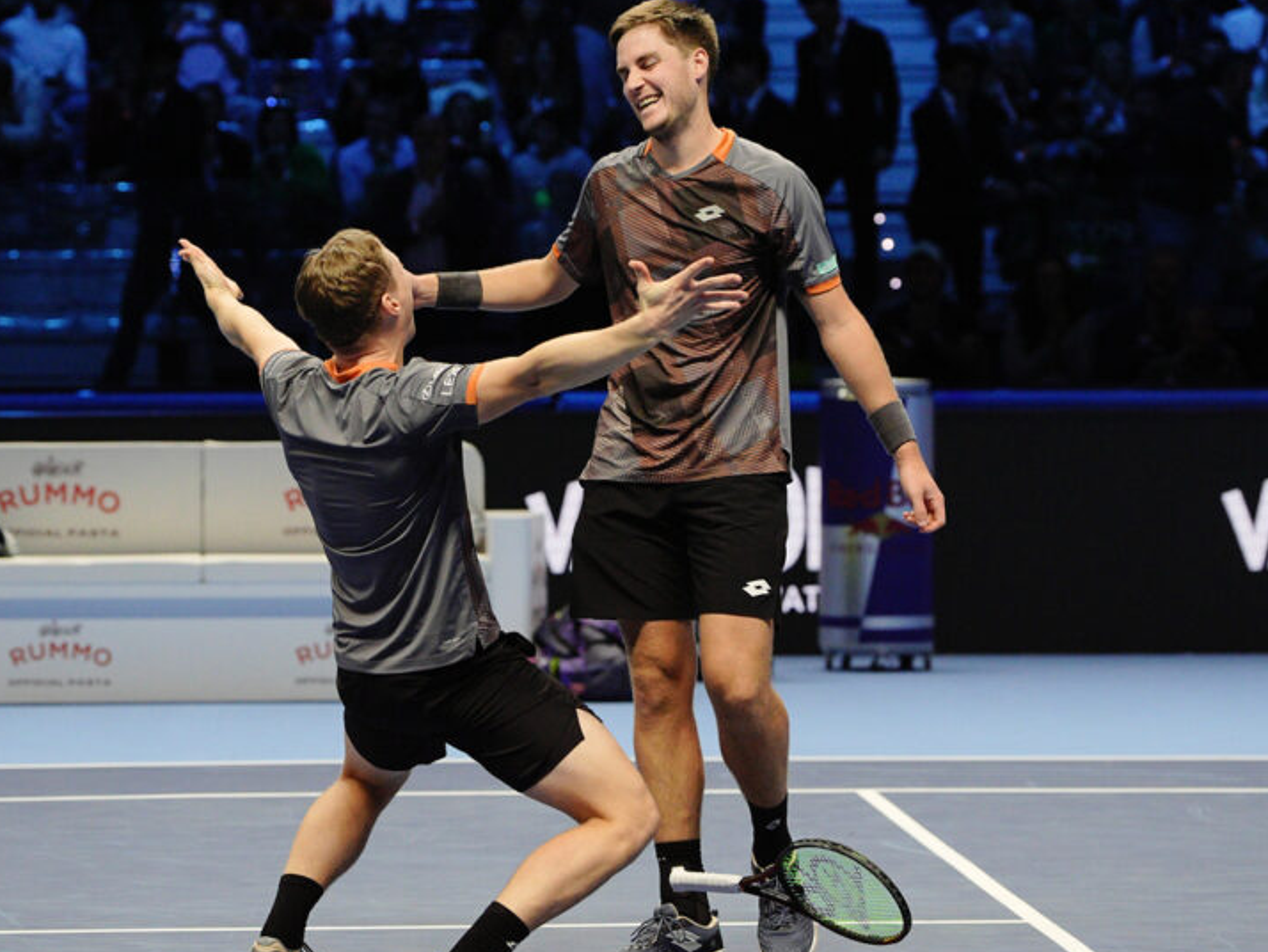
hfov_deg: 13.3
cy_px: 499
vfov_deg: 10.0
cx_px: 524
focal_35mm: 148
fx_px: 5423
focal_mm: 110
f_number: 3.2
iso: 4000
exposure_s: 1/2000
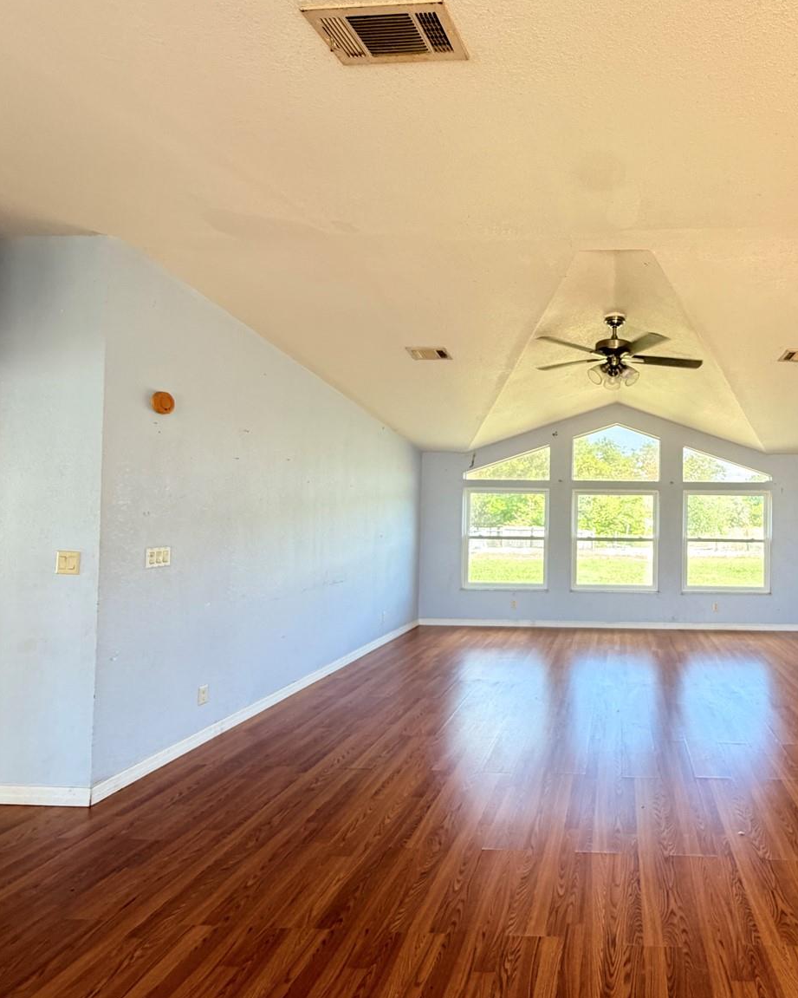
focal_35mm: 19
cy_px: 497
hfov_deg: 66.1
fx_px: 561
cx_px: 607
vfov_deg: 83.3
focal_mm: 2.22
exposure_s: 1/115
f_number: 2.2
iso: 320
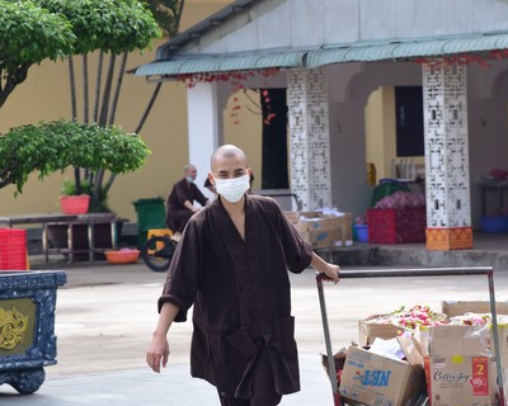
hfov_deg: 10.5
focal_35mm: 183
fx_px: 2751
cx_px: 265
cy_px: 193
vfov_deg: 8.4
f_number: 7.1
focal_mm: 120
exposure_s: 1/200
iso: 250
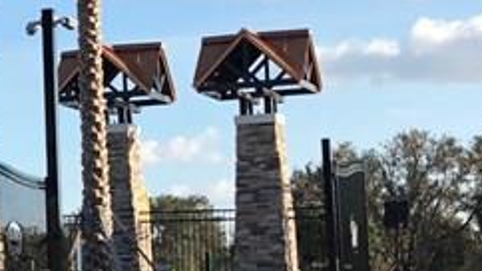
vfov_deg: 9.4
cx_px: -269
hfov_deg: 15.2
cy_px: 157
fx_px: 1648
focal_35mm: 129
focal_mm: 3.99
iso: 20
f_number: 1.8
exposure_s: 1/979
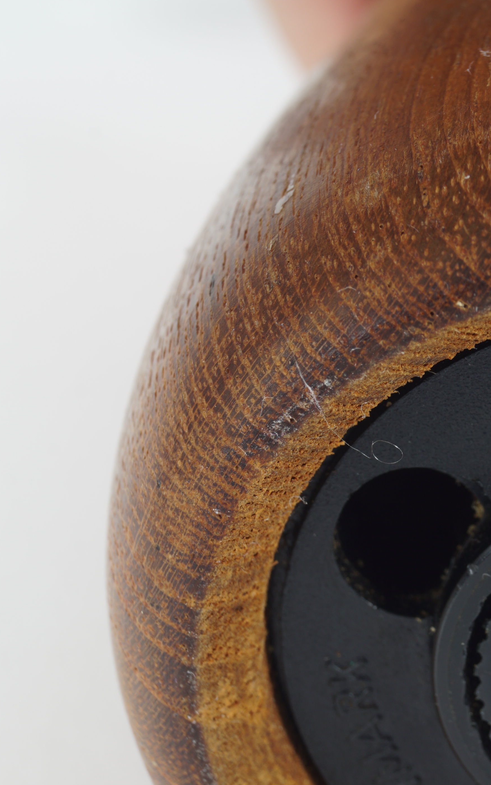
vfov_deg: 16.5
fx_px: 2714
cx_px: 562
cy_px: 392
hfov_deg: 10.2
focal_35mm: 127
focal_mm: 55
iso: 100
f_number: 16
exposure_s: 1/125
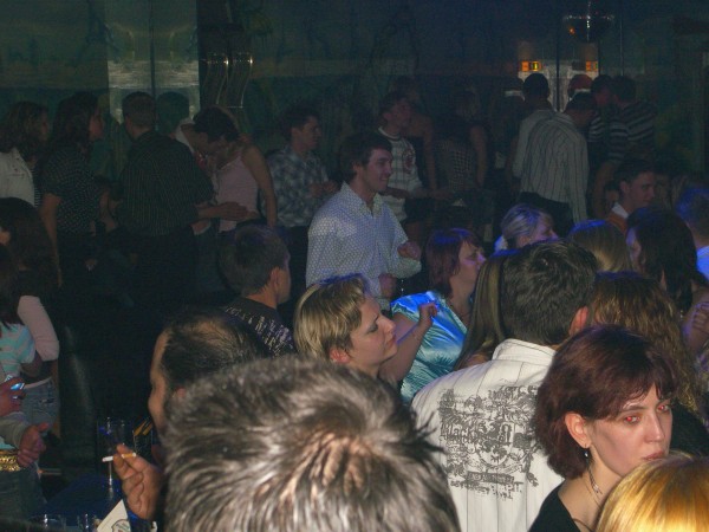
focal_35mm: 80
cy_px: 266
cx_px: 354
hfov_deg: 24.4
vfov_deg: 18.4
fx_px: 1639
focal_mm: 16.6
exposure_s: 1/60
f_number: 4.4
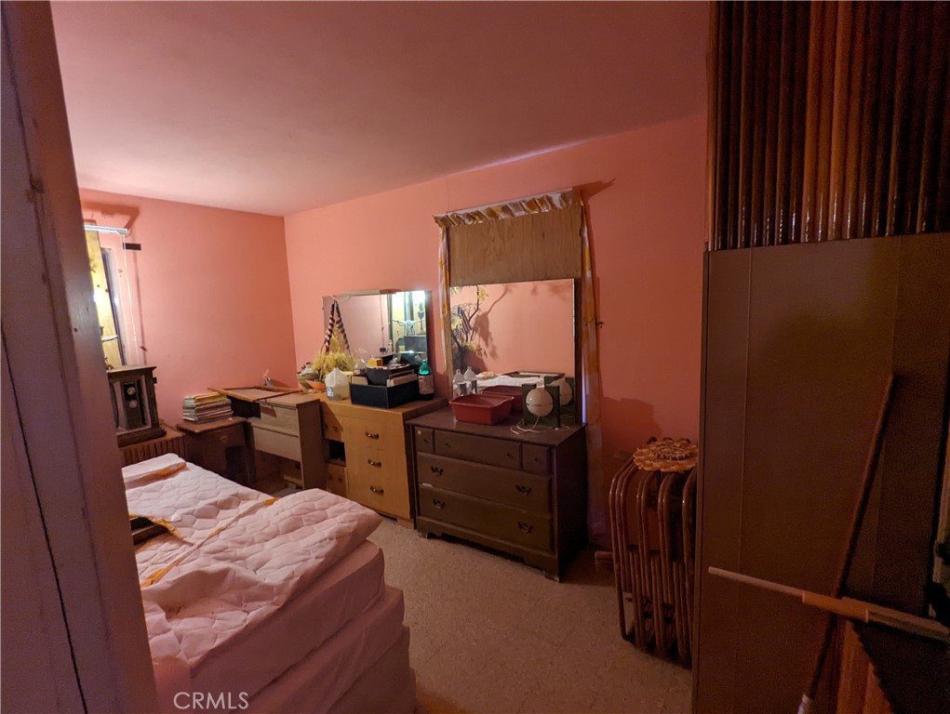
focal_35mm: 16
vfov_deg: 78.2
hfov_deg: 94.4
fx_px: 440
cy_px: 357
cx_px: 475
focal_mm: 2.35
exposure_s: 1/24
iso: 287
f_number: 2.2
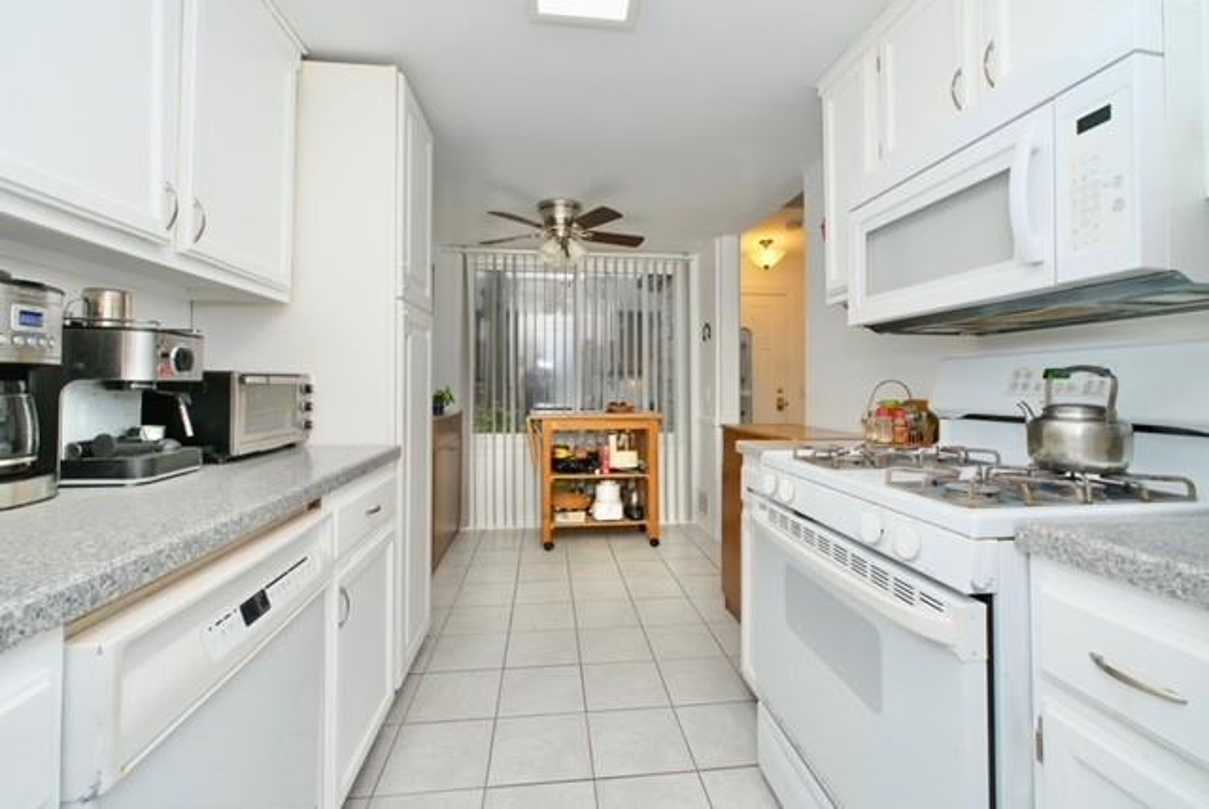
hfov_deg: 100.3
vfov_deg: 77.4
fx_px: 504
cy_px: 404
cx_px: 604
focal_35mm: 15
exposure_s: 1/60
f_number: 7.1
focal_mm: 10
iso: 640
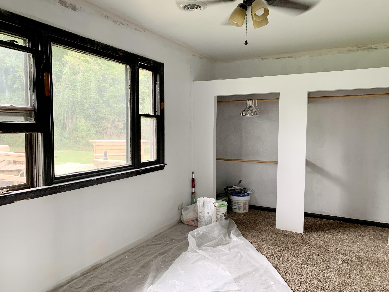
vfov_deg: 53.1
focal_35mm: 26
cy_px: 146
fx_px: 292
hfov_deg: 67.3
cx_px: 194
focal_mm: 4.25
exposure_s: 1/60
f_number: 1.8
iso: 100
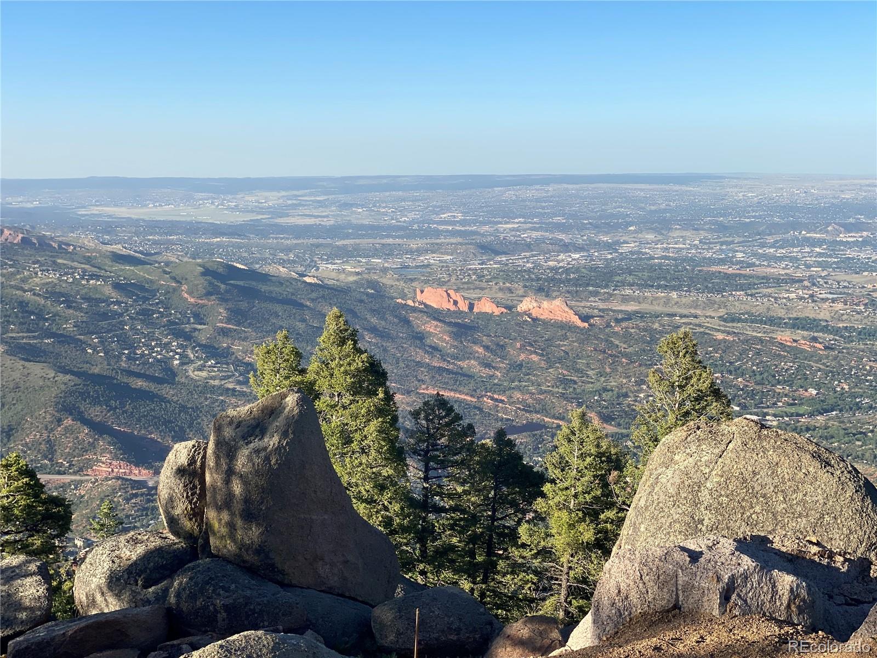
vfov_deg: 28.0
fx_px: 1317
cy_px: 329
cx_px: 438
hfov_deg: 36.8
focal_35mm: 52
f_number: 2
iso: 20
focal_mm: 6
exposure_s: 1/1712
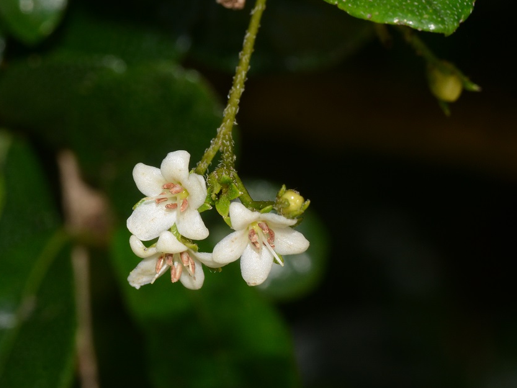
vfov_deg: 7.9
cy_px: 217
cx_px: 228
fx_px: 2793
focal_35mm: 187
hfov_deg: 10.6
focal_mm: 90
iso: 400
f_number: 20
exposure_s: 1/160
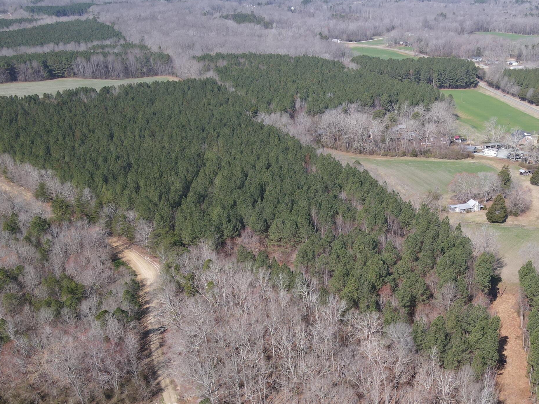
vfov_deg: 35.7
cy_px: 318
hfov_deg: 47.2
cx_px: 352
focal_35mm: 39
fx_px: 607
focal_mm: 4.5
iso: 100
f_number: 2.8
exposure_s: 1/15
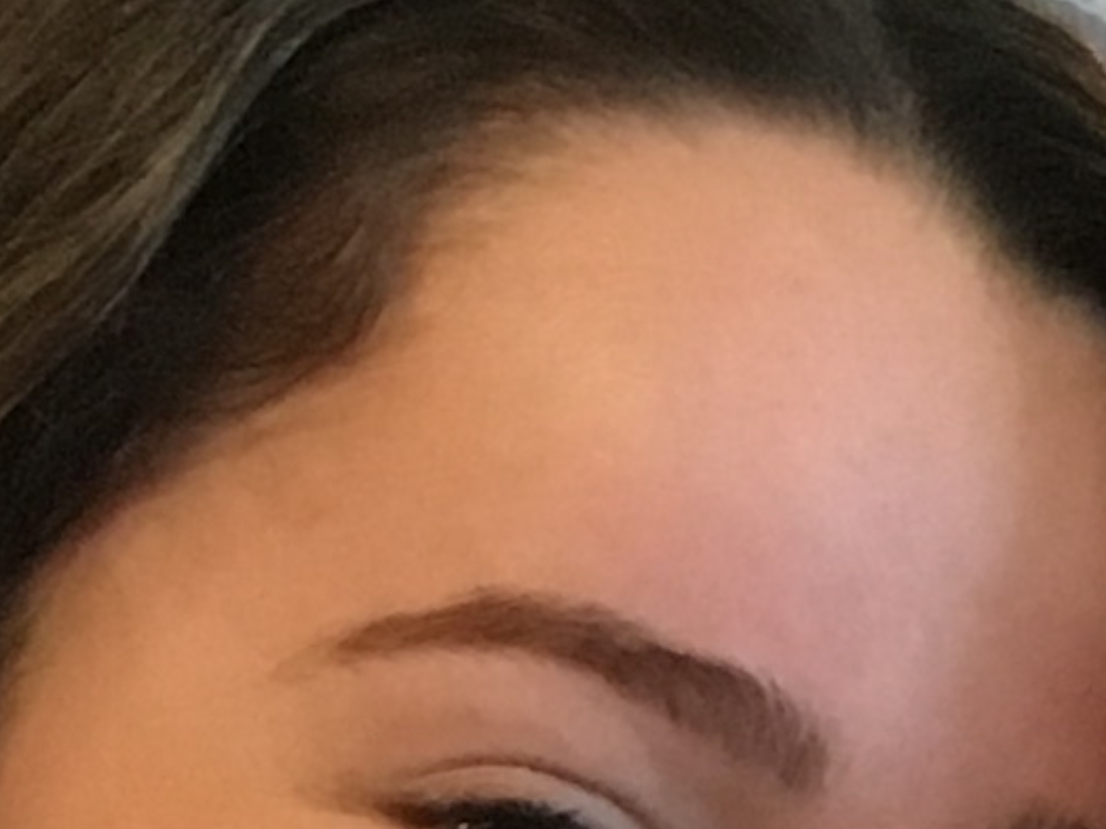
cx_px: 1851
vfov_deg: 6.0
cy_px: 2808
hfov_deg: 8.6
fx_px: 7125
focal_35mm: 223
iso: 160
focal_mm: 4.15
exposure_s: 1/30
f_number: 2.2
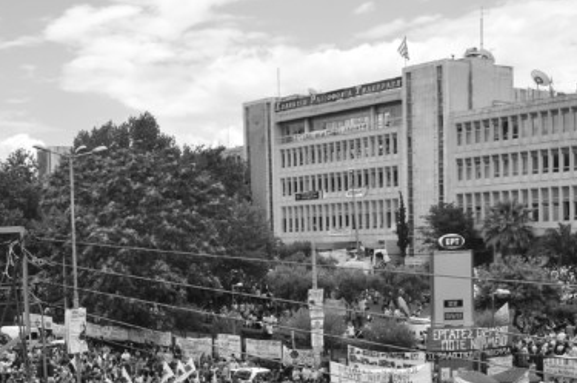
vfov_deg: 22.2
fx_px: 960
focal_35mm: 60
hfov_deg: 33.0
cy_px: 315
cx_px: 172
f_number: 9
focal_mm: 20
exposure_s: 1/800
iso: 400
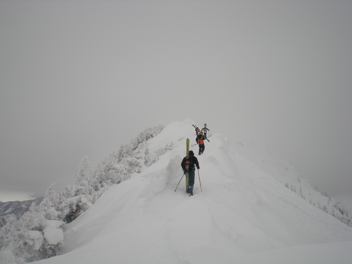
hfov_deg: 49.0
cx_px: 176
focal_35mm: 38
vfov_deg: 37.7
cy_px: 132
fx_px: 386
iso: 50
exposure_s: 1/181
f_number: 4.6
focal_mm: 6.3
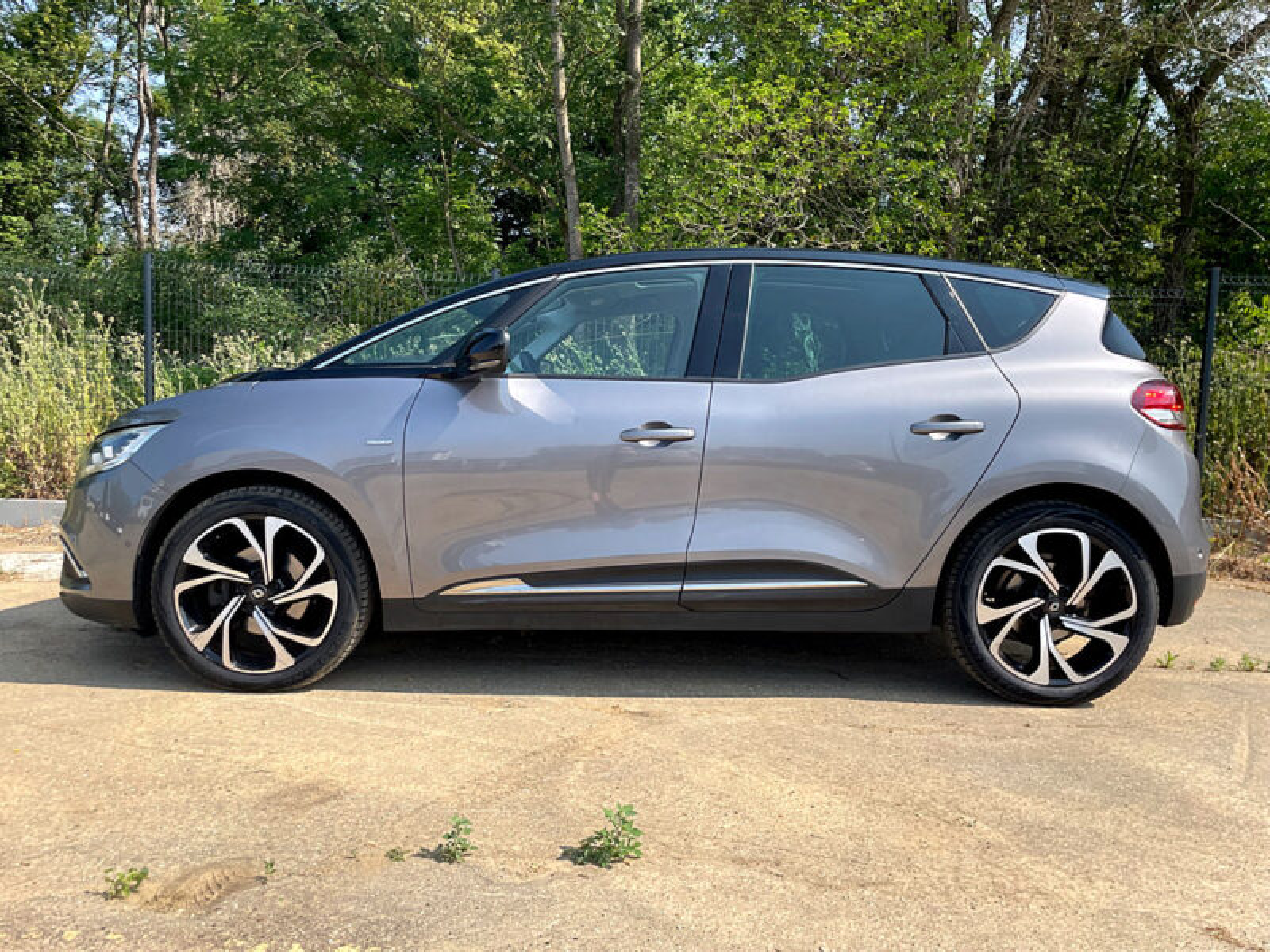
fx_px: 954
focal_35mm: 26
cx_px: 635
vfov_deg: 53.1
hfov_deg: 67.3
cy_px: 476
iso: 32
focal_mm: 4.2
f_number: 1.6
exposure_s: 1/2257
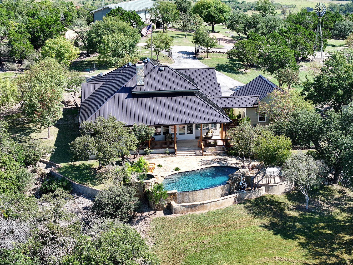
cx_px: 176
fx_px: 714
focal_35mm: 70
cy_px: 132
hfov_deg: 27.8
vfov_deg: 21.0
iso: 120
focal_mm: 19.35
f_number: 2.8
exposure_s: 1/640
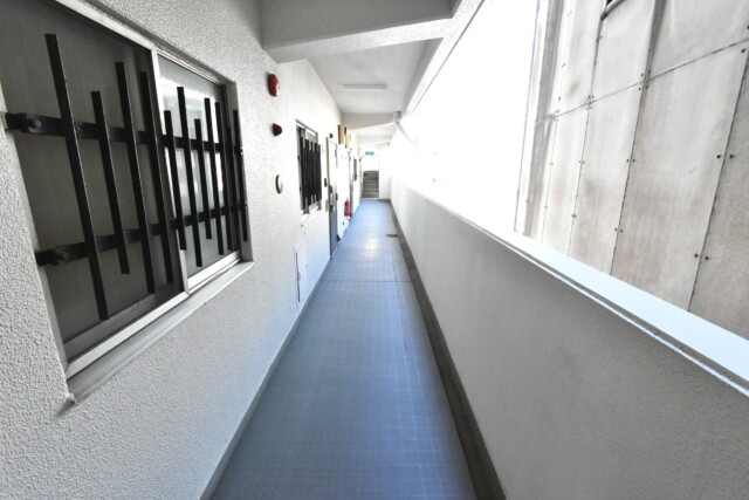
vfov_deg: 77.4
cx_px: 374
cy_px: 250
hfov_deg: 100.4
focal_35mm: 15
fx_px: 312
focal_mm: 10
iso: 6400
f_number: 7.1
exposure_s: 1/200
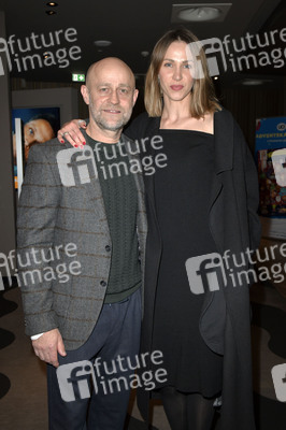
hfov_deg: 42.3
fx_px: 370
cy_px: 215
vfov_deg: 60.3
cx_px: 143
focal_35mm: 31
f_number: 6.3
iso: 1250
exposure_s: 1/250
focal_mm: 31
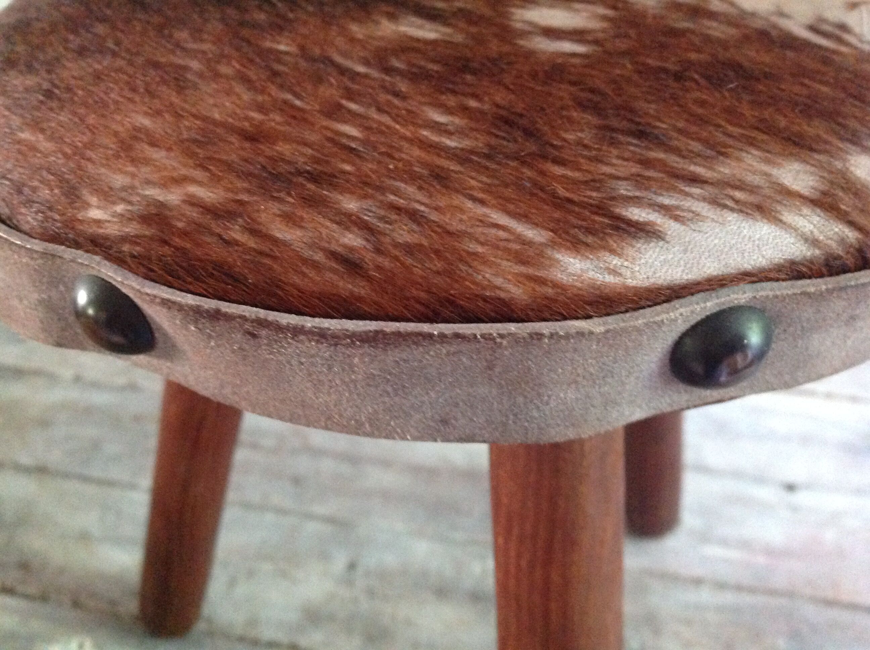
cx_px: 435
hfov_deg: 52.7
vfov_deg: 40.6
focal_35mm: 35
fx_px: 878
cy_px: 325
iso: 640
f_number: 2.4
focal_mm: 4.28
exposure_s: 1/15
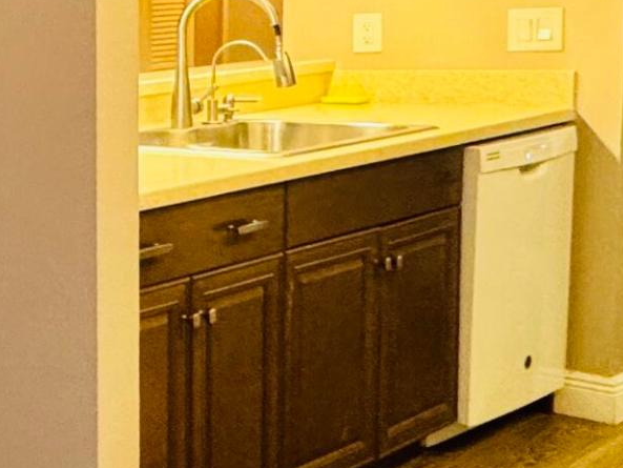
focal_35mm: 68
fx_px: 1224
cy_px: 145
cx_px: -543
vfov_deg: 21.5
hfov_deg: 19.7
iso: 400
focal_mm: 2.22
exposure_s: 1/60
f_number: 2.2
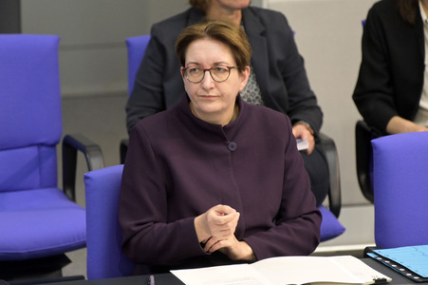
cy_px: 142
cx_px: 214
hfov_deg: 4.1
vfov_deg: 2.7
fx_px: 5940
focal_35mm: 500
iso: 8000
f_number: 5.6
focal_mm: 500
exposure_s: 1/250
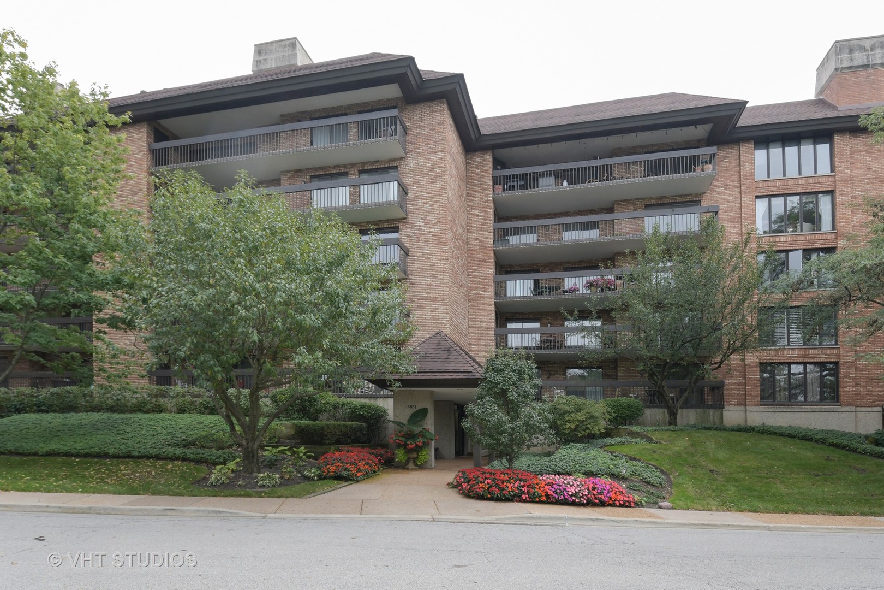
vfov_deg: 67.4
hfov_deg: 90.0
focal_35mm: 18
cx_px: 442
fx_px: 442
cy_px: 295
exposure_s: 1/80
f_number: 8
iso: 200
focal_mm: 12
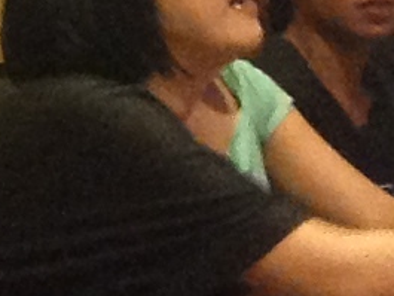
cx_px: -46
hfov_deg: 11.5
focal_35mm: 169
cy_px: -393
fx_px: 1924
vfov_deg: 8.2
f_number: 2.4
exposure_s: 1/15
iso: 400
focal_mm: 2.18
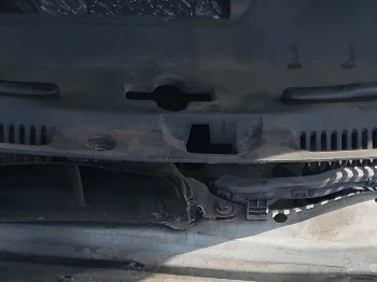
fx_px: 1295
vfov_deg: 12.4
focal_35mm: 119
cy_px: 246
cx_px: 122
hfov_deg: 16.5
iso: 50
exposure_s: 1/2000
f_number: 1.5
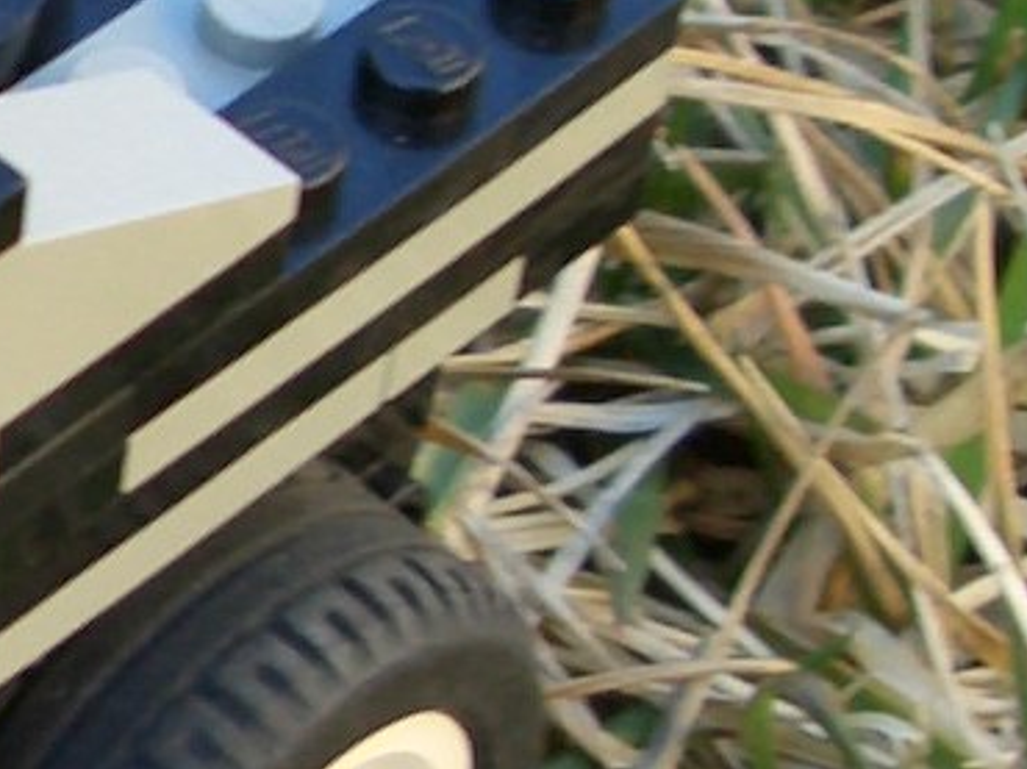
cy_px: 283
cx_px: -788
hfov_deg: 8.7
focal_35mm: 218
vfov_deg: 6.8
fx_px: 6464
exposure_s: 1/80
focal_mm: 5.8
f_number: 2.6
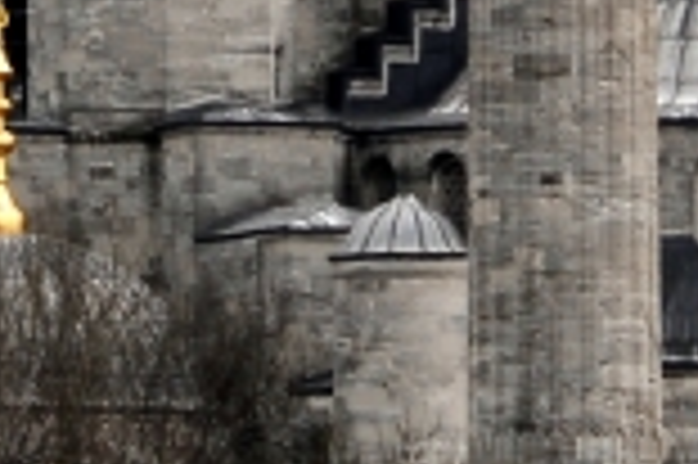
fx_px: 13461
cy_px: -529
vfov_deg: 2.0
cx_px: 504
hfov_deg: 3.0
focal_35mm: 695
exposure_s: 1/250
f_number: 6.3
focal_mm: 70
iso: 100
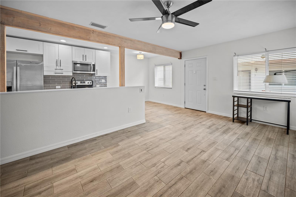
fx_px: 115
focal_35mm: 14
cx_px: 148
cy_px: 98
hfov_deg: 104.3
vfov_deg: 81.2
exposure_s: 1/2
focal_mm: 14
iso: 100
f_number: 4
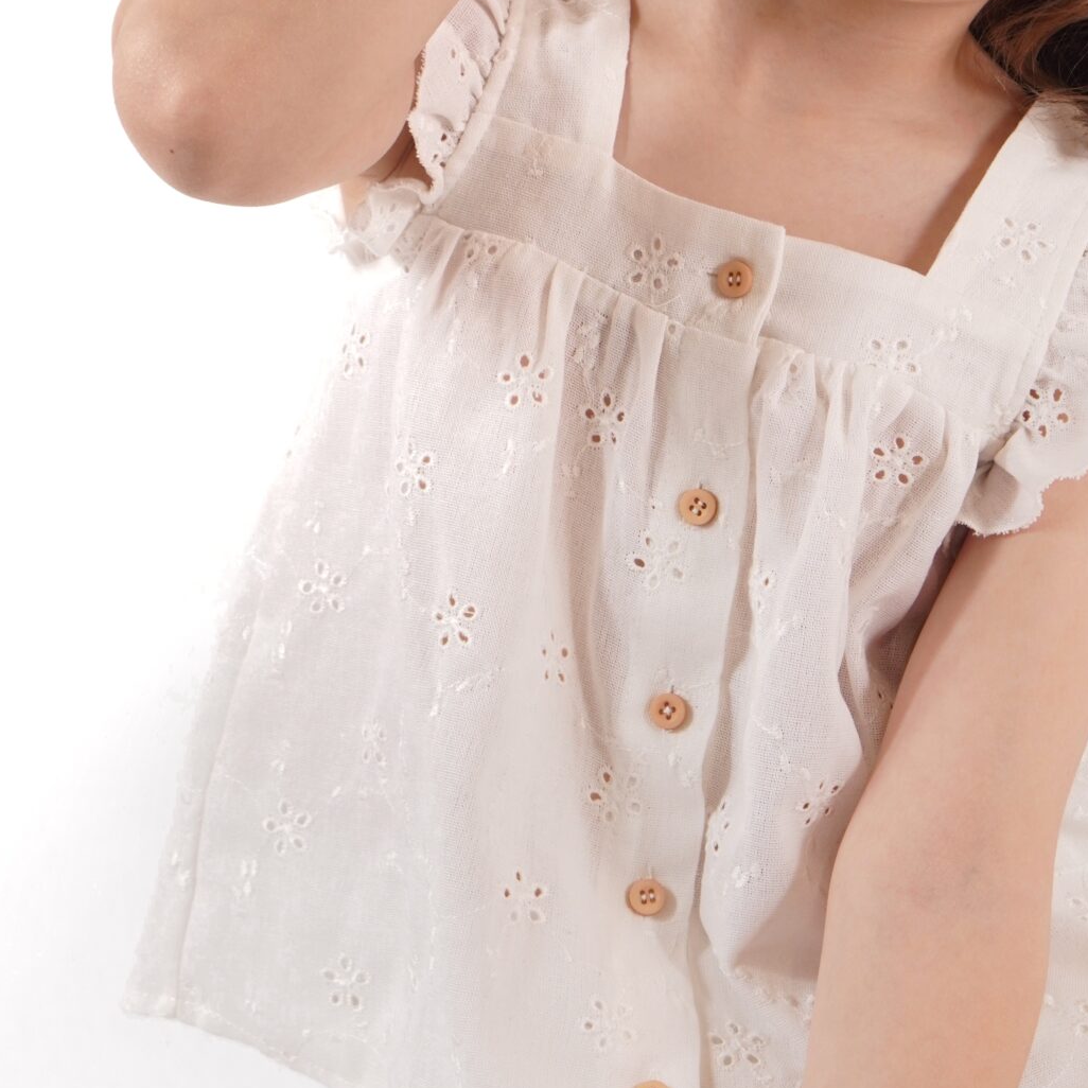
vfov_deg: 11.0
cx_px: 809
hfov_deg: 11.0
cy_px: 390
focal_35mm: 159
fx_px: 5654
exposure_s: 1/160
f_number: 5.6
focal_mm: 50
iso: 250
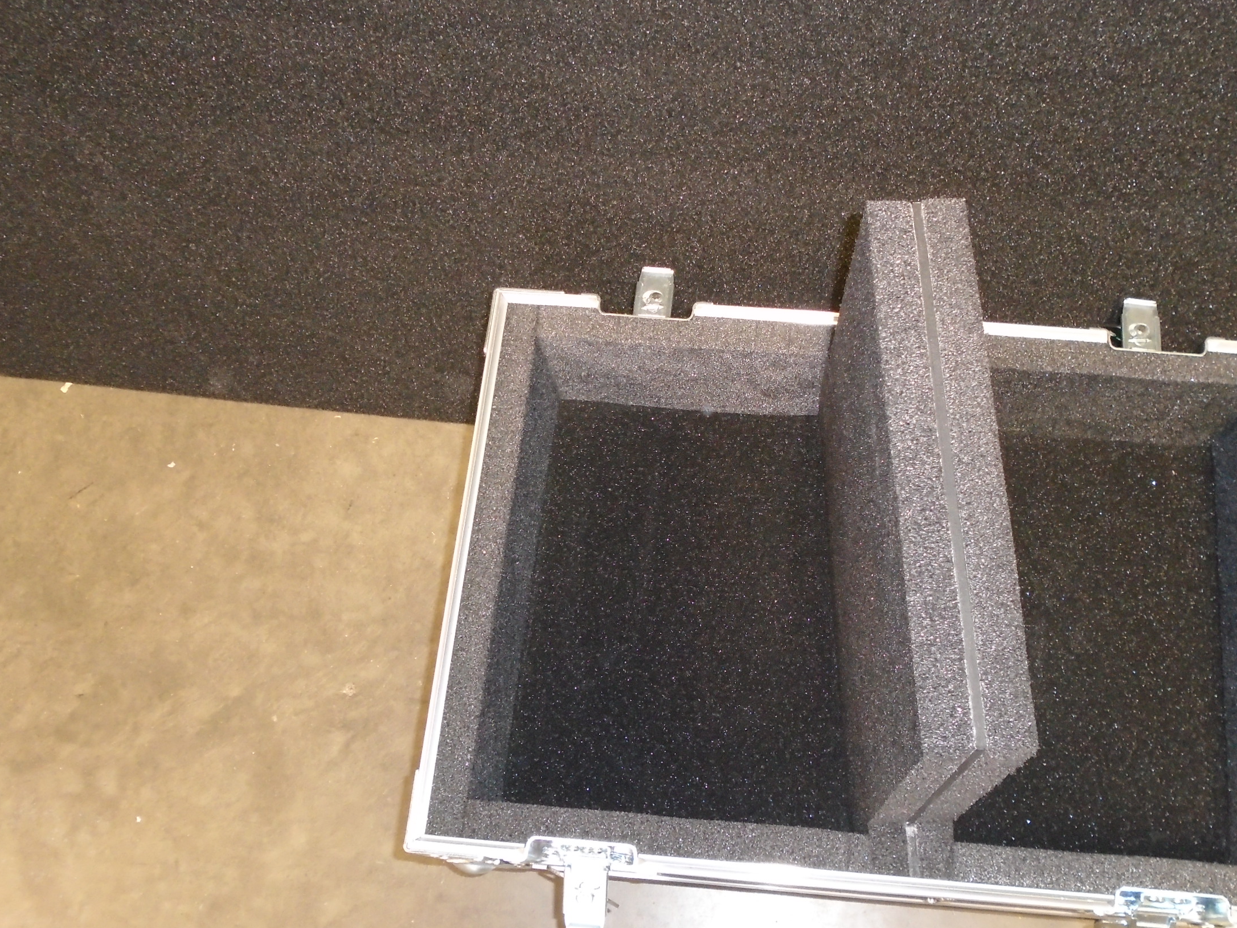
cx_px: 727
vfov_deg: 38.7
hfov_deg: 49.9
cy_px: 467
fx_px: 1322
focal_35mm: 37
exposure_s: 1/40
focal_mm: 5.5
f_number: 3.5
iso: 400
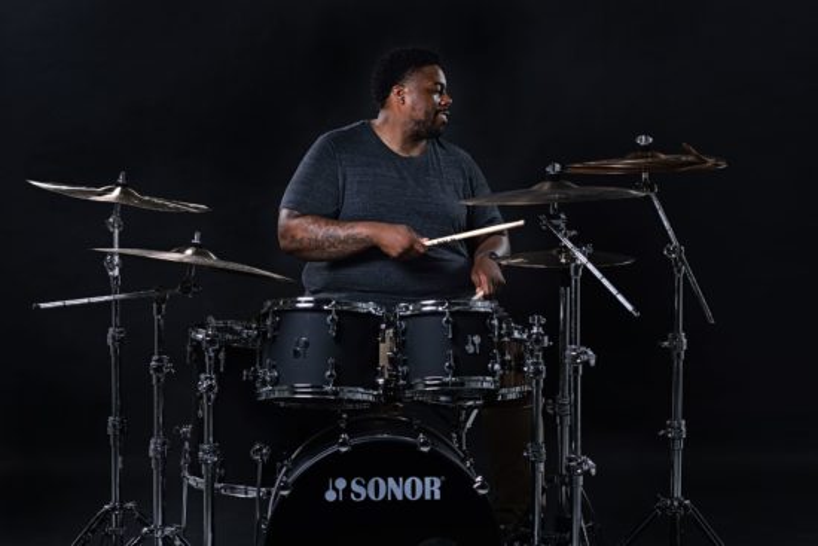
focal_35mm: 85
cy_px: 273
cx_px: 409
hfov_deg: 23.9
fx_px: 1932
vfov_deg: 16.1
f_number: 11
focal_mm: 85
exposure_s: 1/125
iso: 100
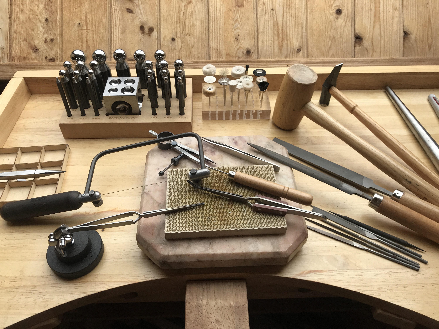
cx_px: 220
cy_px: 164
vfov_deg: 49.7
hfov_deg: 63.4
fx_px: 355
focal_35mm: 28
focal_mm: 3.99
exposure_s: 1/987
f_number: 1.8
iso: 20
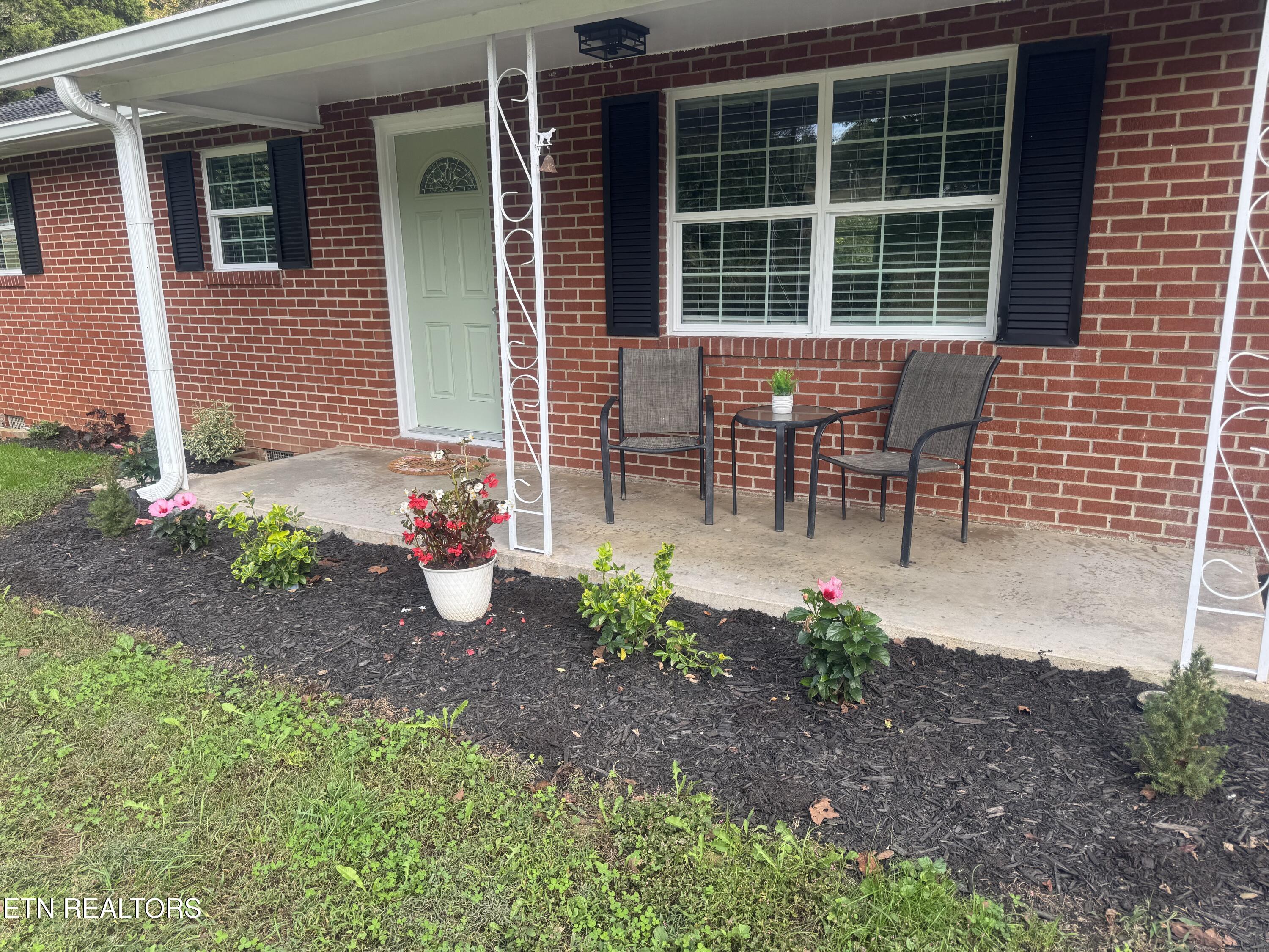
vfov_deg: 56.8
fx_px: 880
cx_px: 634
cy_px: 476
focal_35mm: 24
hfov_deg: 71.6
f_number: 1.78
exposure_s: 1/522
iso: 80
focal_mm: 6.76
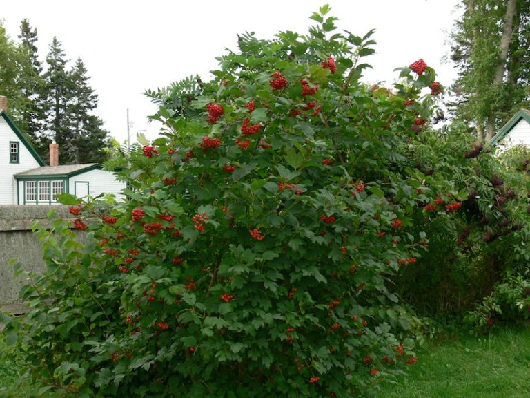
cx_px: 265
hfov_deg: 44.8
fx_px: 643
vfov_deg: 34.3
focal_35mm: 42
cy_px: 199
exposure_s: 1/125
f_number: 4
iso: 80
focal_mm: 8.7
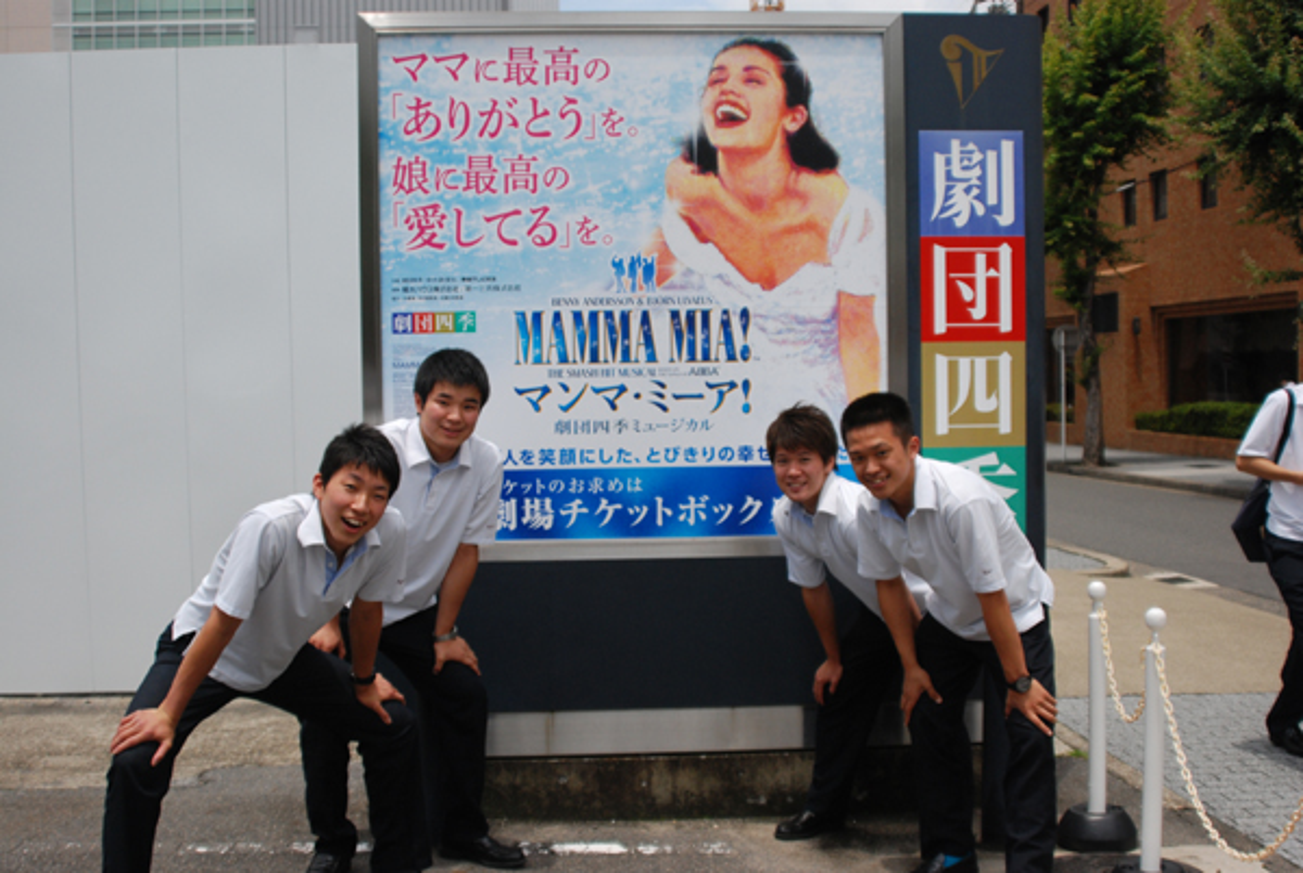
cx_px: 652
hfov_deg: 46.3
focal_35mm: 42
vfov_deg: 32.0
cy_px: 436
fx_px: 1522
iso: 400
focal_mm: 28
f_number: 4
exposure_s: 1/3200
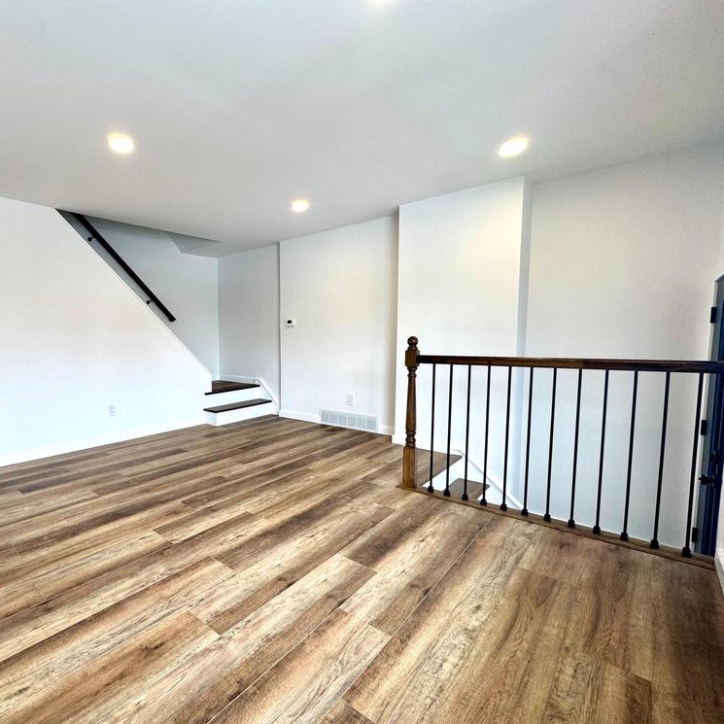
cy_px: 371
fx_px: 402
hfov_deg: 81.3
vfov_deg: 84.0
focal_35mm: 17
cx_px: 244
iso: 80
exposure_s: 1/120
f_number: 2.2
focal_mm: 2.22
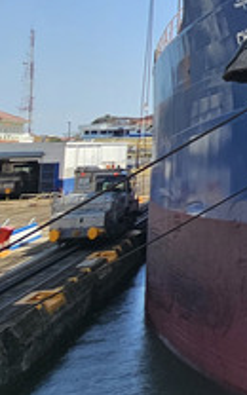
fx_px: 571
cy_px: 74
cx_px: 562
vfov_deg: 36.8
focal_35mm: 53
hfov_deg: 15.7
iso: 50
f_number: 2.2
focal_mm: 2.2
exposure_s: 1/1610
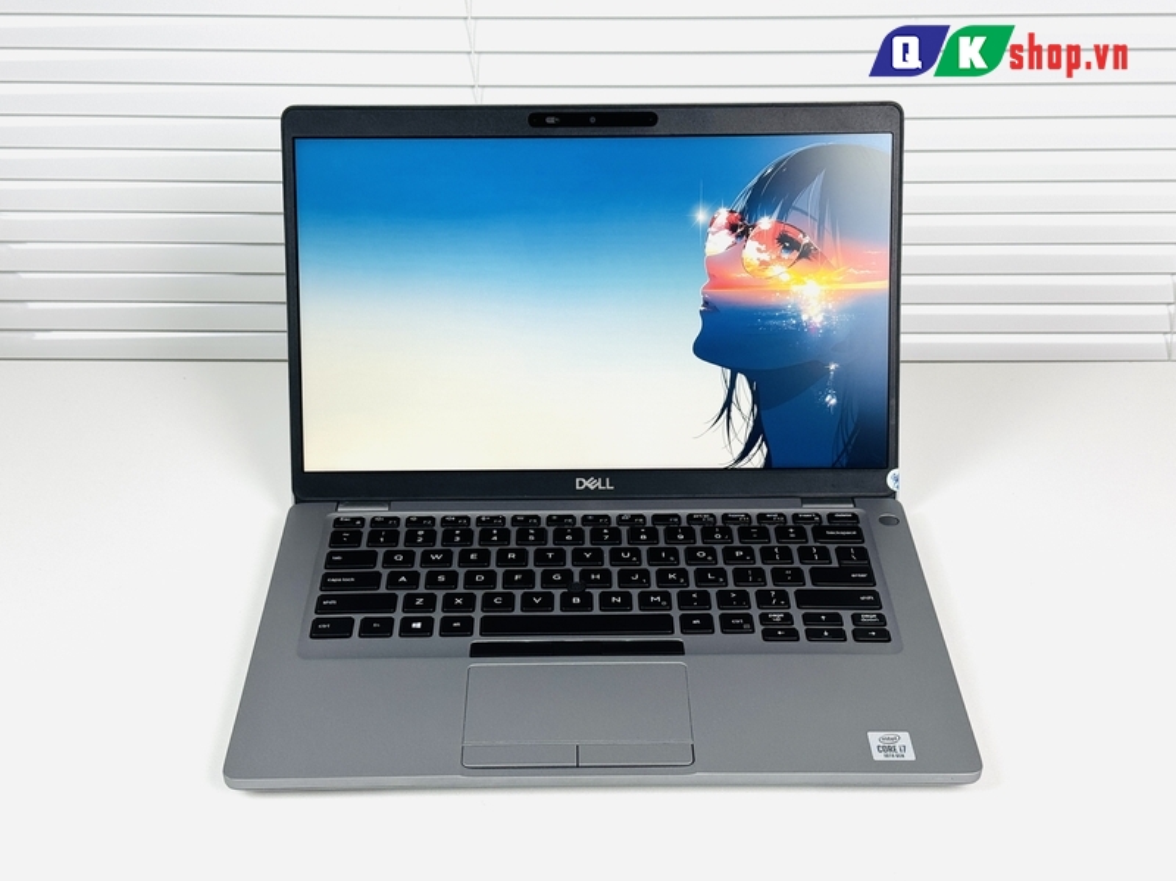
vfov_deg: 30.2
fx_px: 1630
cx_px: 588
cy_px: 440
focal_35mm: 48
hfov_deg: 39.7
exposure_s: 1/173
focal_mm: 6.76
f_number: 1.78
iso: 64
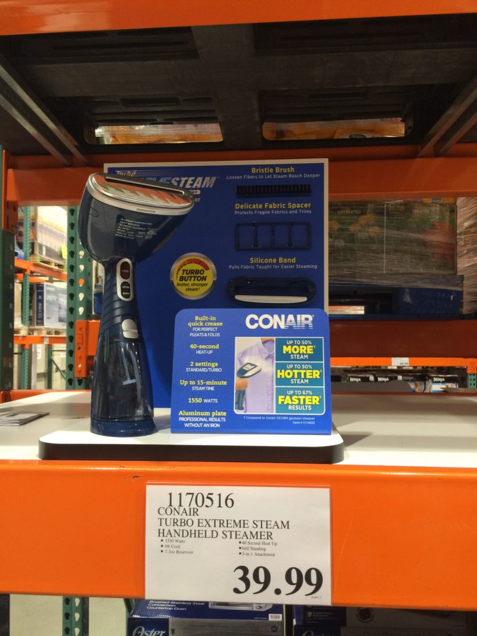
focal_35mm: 29
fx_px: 533
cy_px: 318
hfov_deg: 48.2
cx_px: 238
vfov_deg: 61.7
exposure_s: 1/30
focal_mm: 4.15
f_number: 2.2
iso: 125
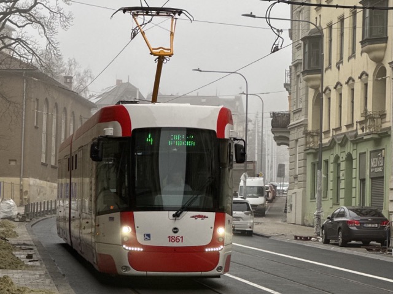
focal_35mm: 77
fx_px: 874
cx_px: 196
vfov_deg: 19.1
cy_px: 147
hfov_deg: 25.3
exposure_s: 1/99
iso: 64
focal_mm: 9
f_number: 2.8
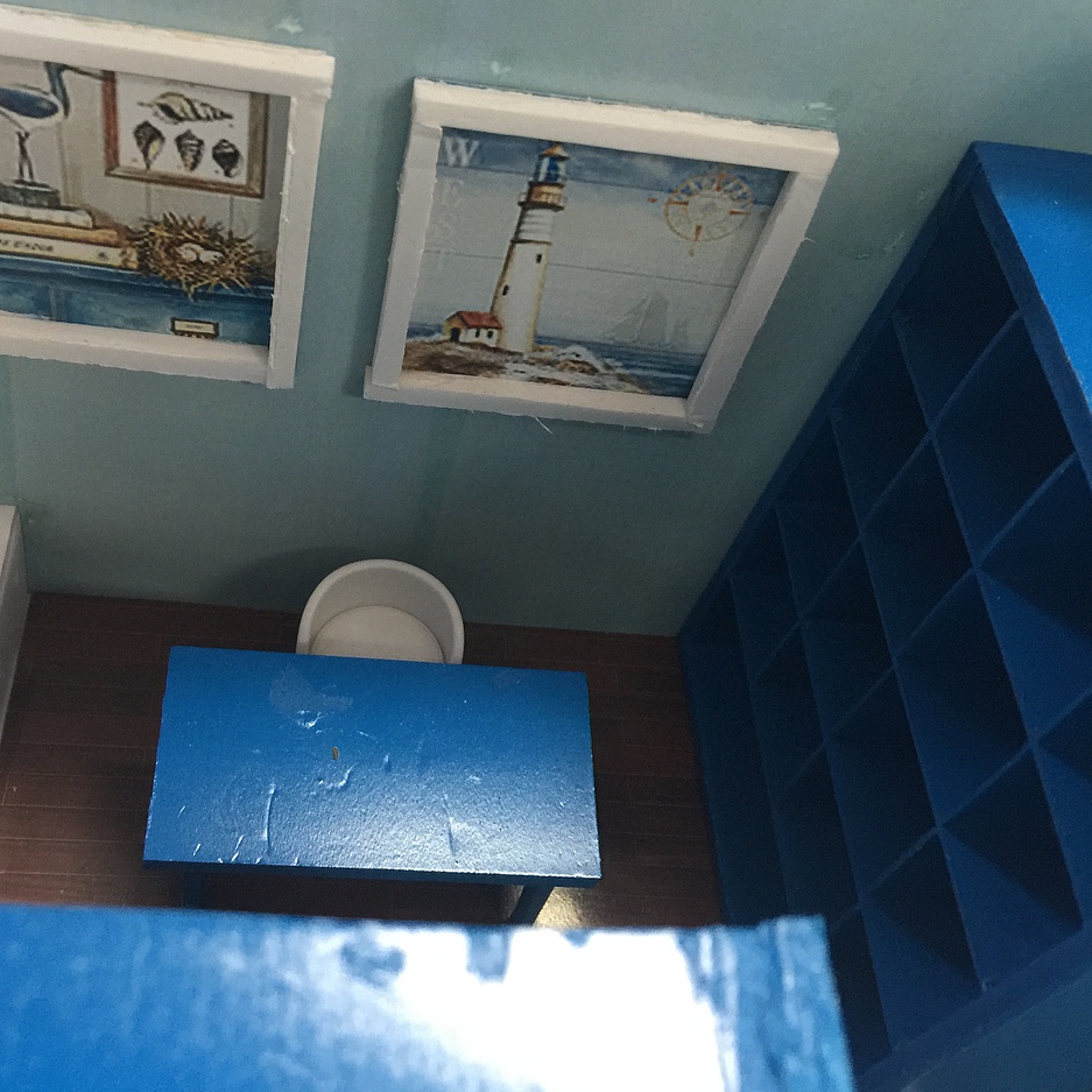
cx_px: 453
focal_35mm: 35
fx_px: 1249
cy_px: 536
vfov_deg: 47.2
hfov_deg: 47.0
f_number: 2.2
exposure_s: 1/17
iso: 160
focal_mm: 4.15
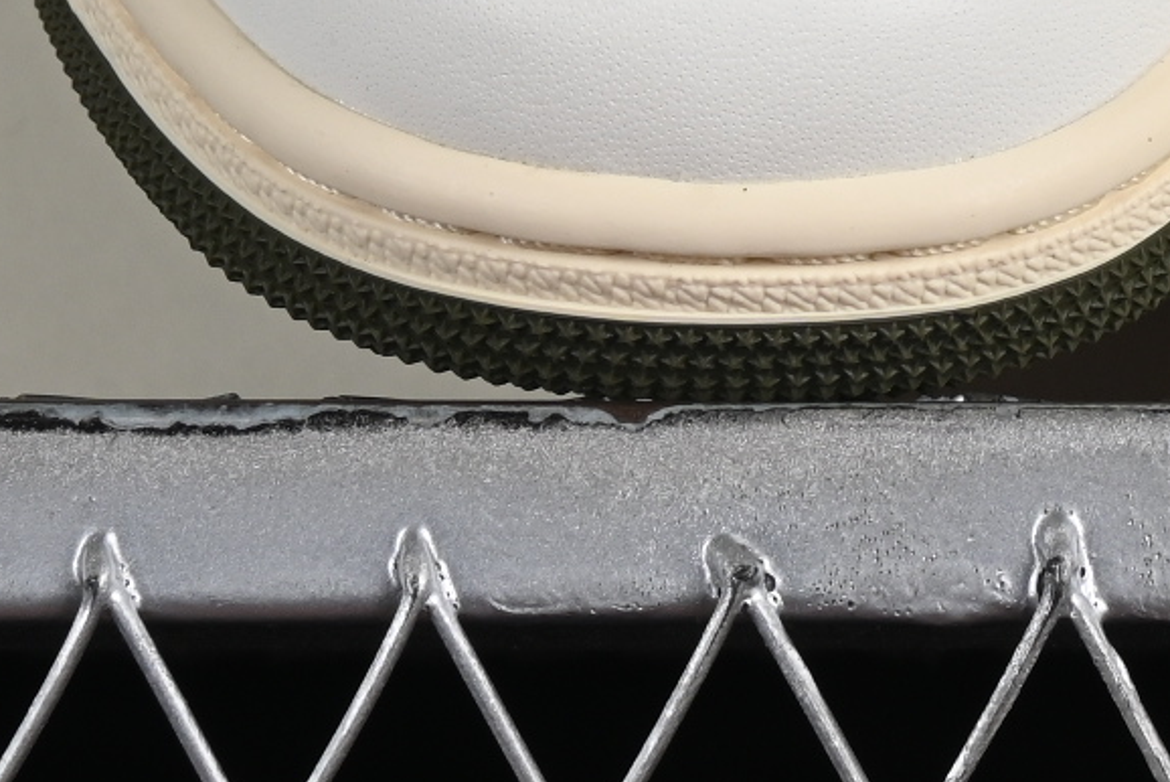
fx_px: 11738
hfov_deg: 5.7
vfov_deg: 3.8
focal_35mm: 361
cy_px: -746
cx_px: 1362
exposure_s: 1/80
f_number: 8
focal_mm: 50
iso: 160
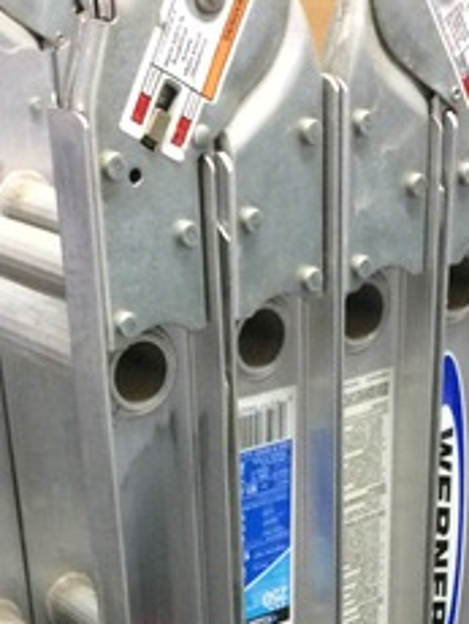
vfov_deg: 25.1
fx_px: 1316
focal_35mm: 73
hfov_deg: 20.2
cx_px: 245
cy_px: 651
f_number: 2.2
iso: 250
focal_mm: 4.15
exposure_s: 1/20
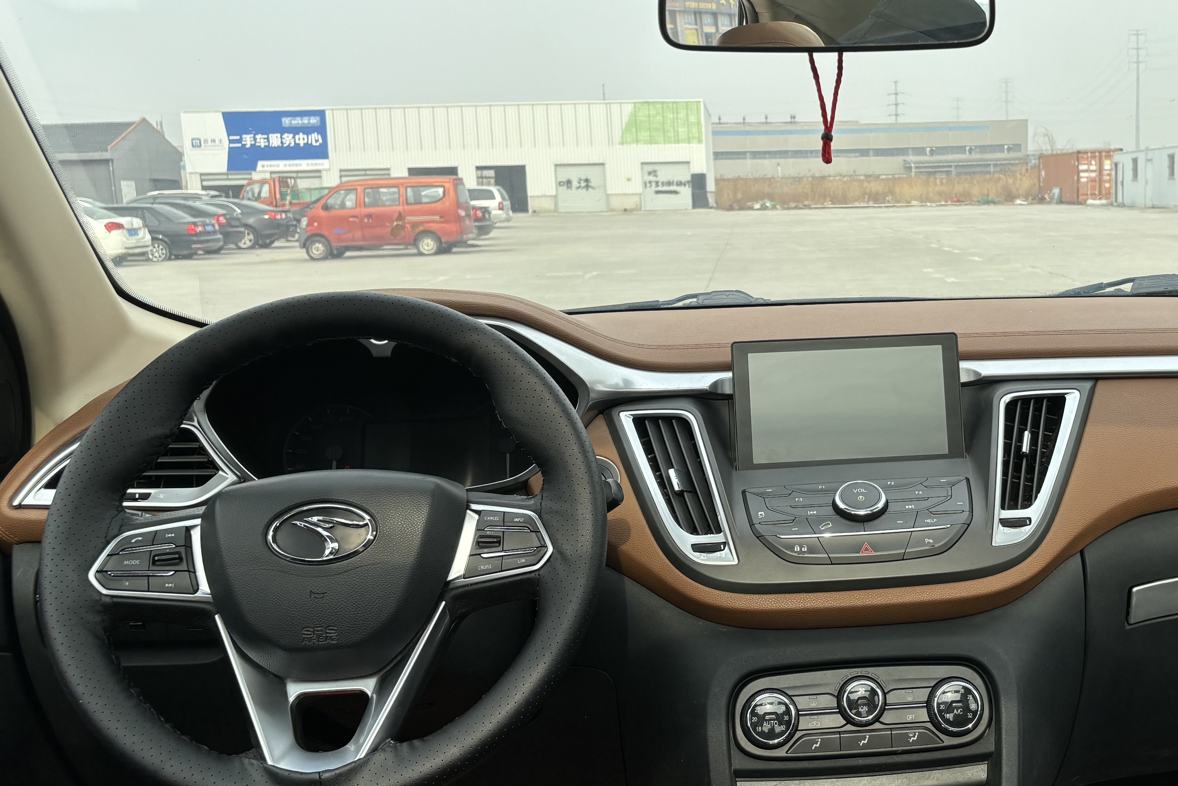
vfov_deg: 31.9
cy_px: 372
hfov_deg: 45.1
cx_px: 853
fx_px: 1374
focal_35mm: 42
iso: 50
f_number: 1.6
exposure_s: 1/1362
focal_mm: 5.96
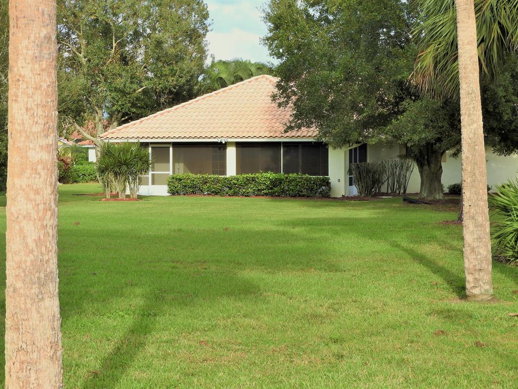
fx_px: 1272
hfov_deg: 23.0
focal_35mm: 85
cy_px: 194
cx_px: 259
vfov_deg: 17.4
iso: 100
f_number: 4.5
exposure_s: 1/200
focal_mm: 15.2
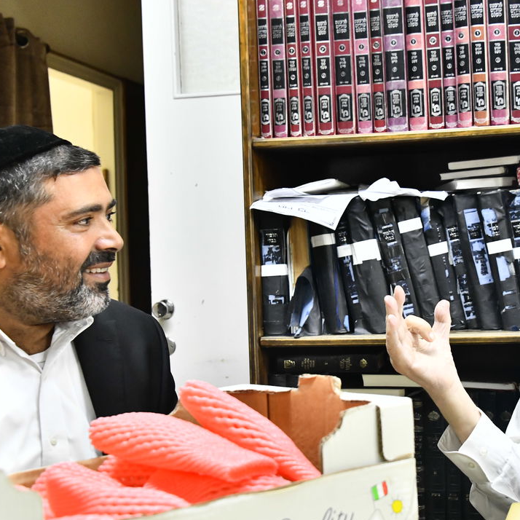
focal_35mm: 60
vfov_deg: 28.6
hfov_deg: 28.2
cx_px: 395
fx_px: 1020
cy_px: 274
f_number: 5.6
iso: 2500
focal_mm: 36
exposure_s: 1/160
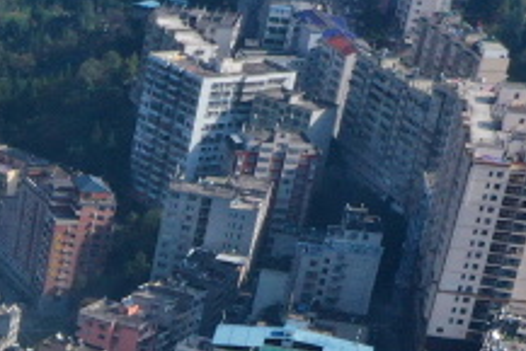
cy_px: 838
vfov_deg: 8.2
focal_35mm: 155
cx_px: -458
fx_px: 2266
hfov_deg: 12.0
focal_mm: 10.26
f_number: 9
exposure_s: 1/240
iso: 100
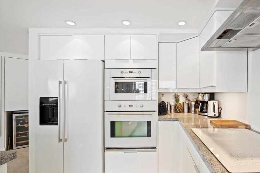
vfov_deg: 61.8
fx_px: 144
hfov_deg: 82.5
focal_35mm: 20
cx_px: 162
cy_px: 96
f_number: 8
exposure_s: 1/3
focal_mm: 16
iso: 200
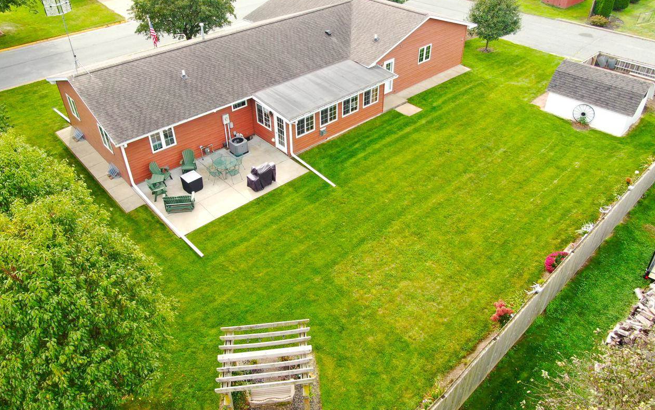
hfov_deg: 70.4
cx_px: 324
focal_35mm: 26
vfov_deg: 47.5
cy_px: 178
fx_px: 464
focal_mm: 4.39
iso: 100
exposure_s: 1/200
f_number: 2.8
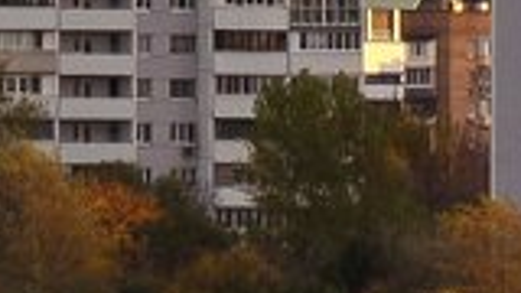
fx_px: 14658
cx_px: 570
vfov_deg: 1.1
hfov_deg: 2.0
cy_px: -552
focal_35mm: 1061
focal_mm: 90
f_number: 5.6
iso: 320
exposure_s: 1/160
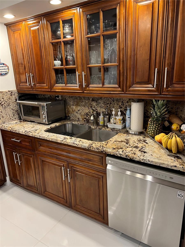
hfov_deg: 53.1
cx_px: 92
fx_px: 185
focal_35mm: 26
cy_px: 124
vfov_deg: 67.3
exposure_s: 1/60
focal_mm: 5.7
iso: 200
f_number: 1.5
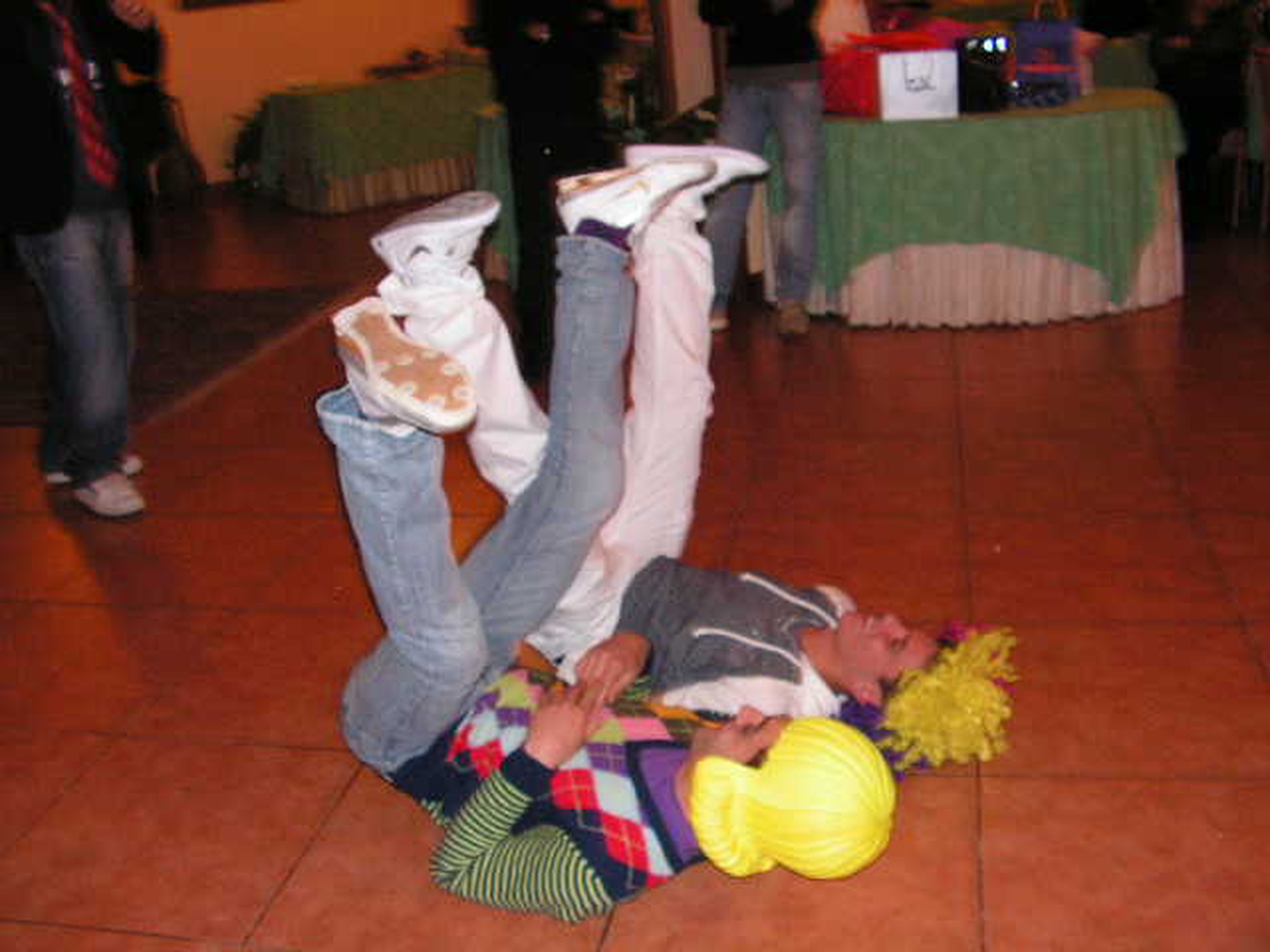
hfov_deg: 51.4
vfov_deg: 39.7
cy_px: 476
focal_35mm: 36
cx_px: 635
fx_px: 1321
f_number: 3.2
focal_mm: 6
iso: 200
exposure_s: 1/40
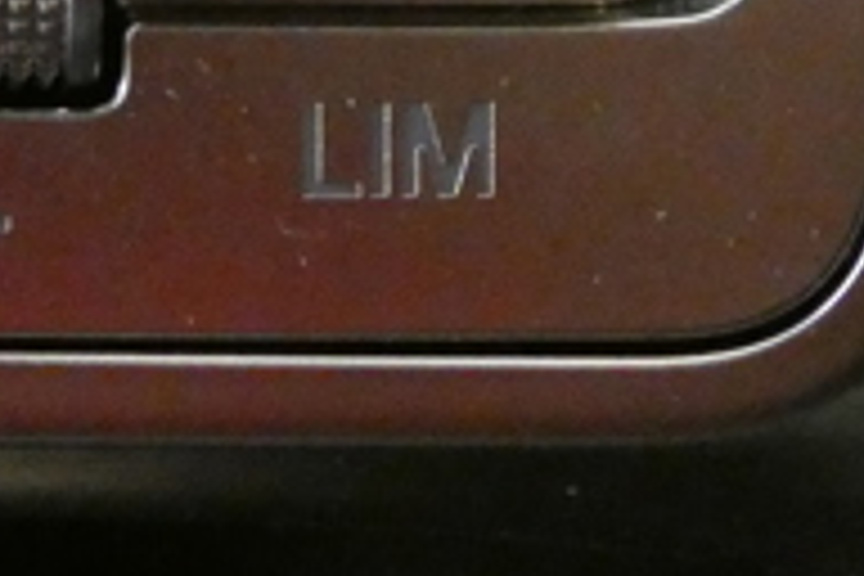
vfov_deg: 5.4
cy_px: -536
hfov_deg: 8.1
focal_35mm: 252
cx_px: -112
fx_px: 6048
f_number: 4.1
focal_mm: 10.4
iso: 1600
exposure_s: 1/25
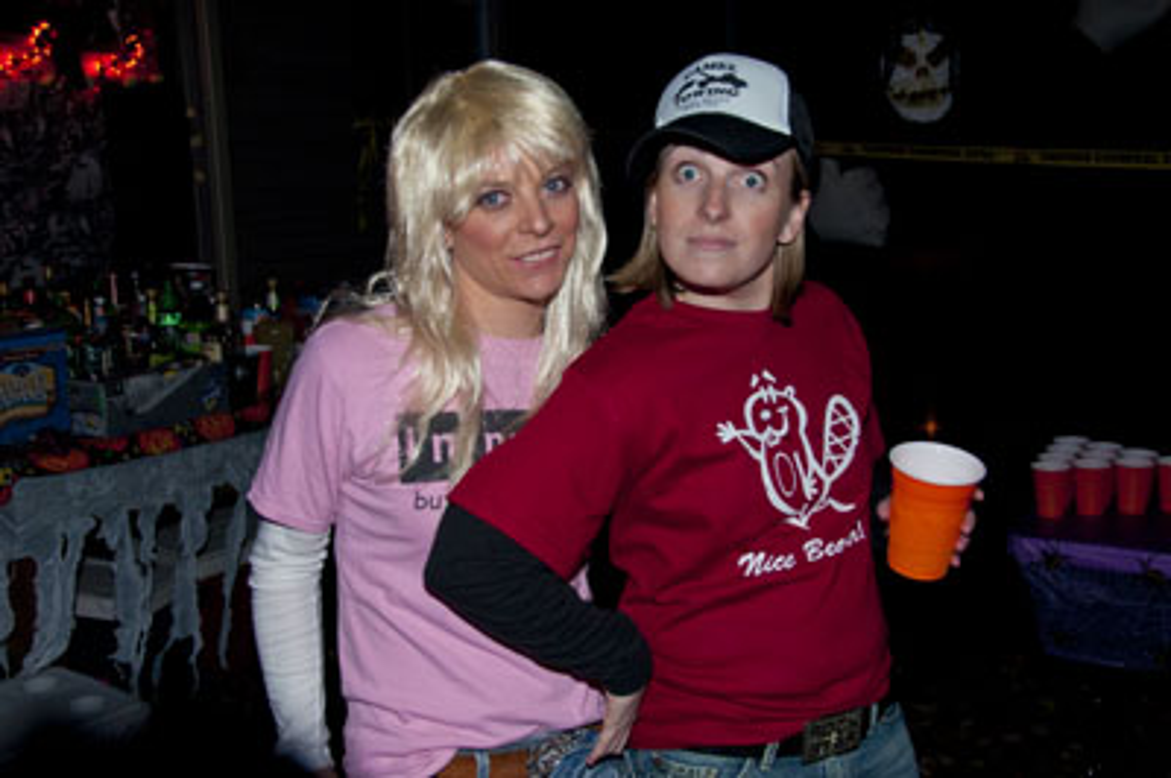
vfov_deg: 36.8
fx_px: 1170
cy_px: 389
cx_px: 586
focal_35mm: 36
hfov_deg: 53.2
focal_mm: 24
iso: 640
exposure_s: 1/60
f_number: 5.6
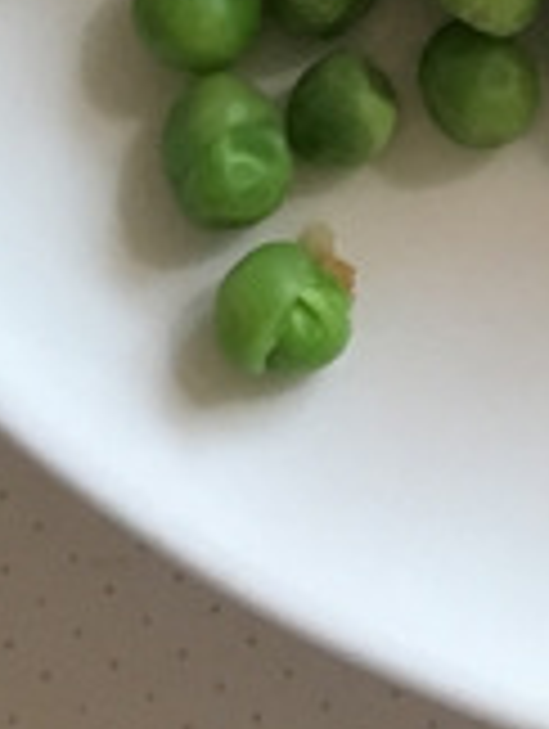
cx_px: 999
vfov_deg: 11.7
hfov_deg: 9.8
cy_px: -936
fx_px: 3016
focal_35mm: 143
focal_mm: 4.15
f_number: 2.2
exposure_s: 1/8
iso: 125
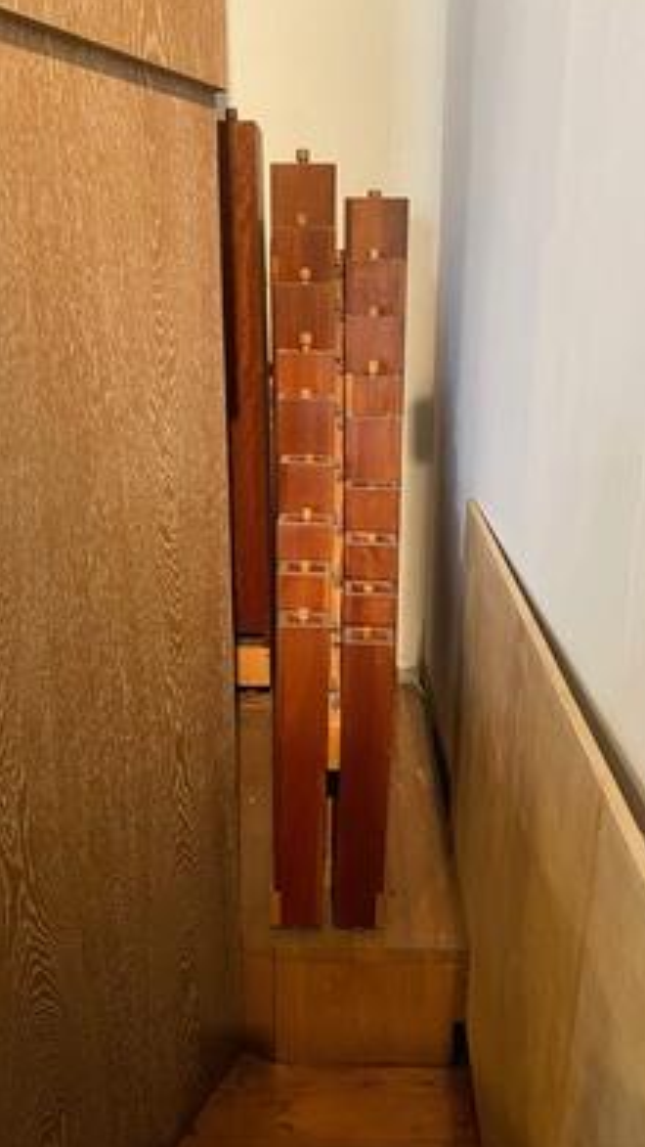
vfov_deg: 66.1
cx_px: 334
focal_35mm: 29
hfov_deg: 40.2
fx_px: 882
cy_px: 572
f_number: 1.8
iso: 400
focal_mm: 4.25
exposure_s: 1/50
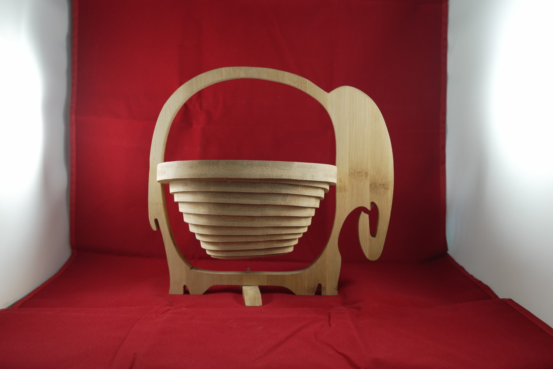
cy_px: 184
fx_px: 553
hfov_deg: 53.1
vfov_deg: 36.9
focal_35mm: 36
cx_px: 276
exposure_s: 1/60
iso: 400
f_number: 3.5
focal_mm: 24
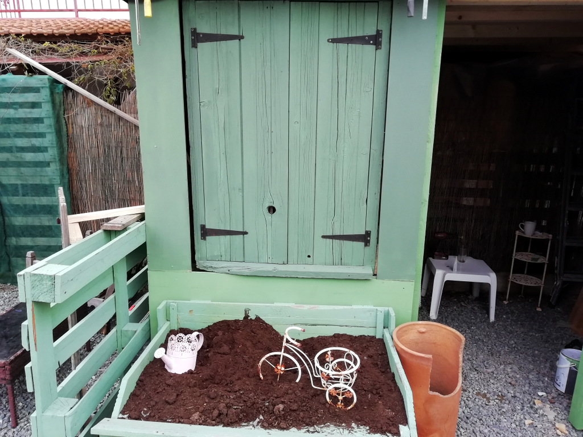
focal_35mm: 26
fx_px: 438
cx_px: 292
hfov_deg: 67.3
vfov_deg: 53.1
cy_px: 218
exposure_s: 1/100
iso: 50
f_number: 2.2
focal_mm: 3.46
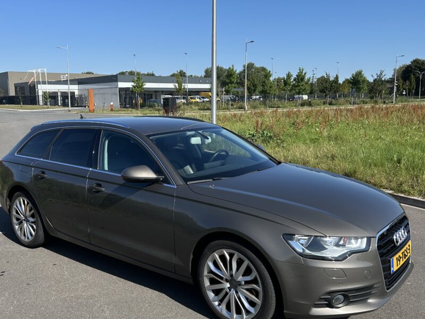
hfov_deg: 67.3
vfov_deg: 53.1
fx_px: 319
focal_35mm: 26
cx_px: 212
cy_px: 160
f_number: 1.5
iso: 50
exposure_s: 1/3571
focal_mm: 5.7
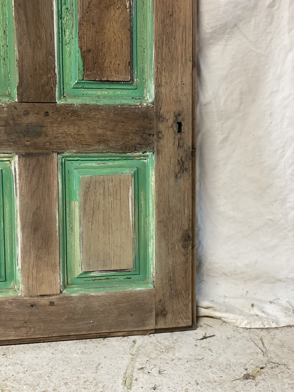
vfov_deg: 36.8
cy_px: 196
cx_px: 147
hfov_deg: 28.0
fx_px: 589
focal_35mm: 52
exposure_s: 1/33
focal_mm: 6
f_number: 2
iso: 200
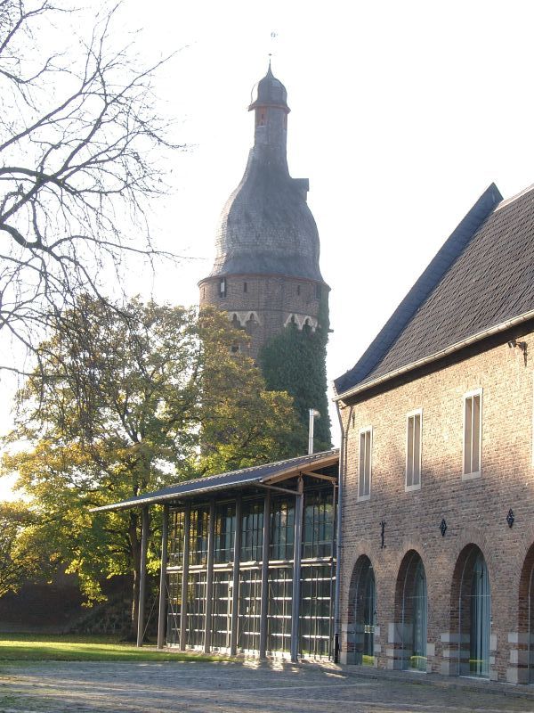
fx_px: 1769
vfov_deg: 22.8
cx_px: 267
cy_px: 356
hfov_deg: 17.2
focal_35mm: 86
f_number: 4
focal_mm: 17.86
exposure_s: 1/117
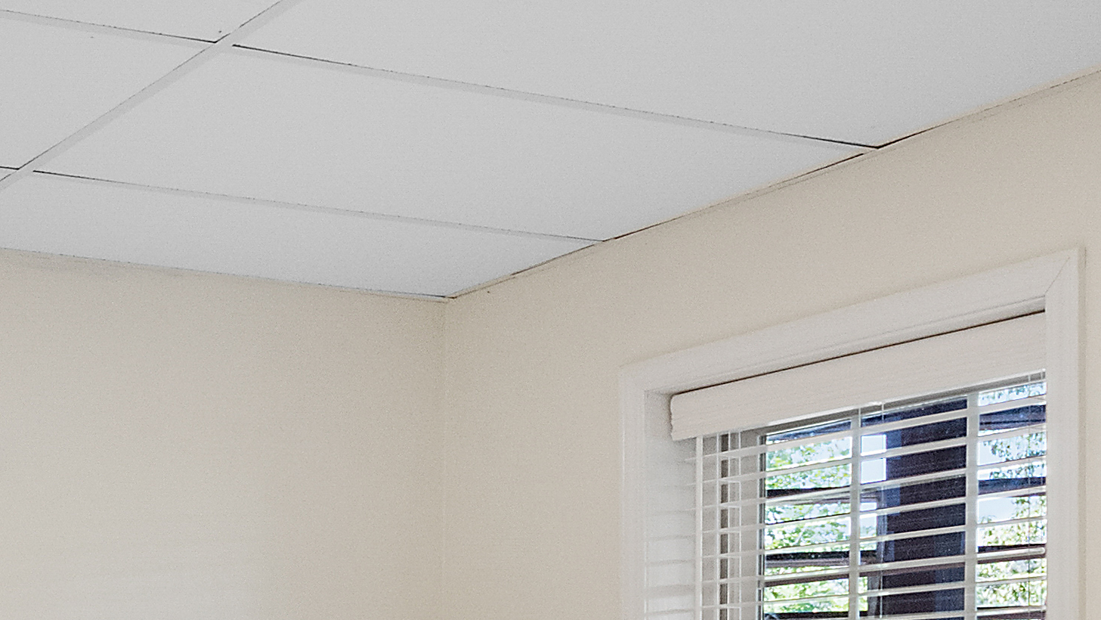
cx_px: -86
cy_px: 908
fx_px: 1810
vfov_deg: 17.6
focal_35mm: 62
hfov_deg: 30.5
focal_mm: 8
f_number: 5.6
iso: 400
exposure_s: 1/40
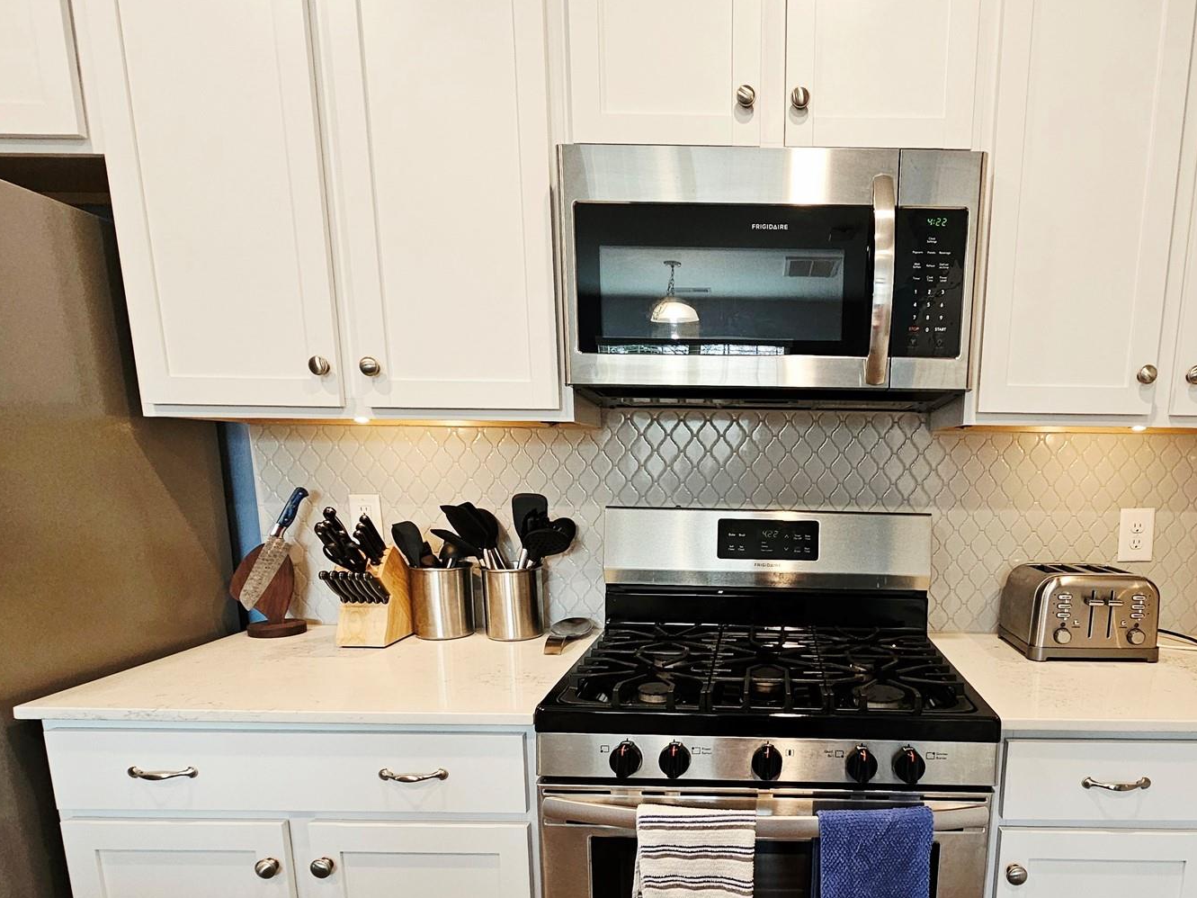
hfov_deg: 79.8
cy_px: 599
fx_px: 692
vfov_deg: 64.2
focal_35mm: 20
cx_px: 768
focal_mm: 2.2
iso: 250
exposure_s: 1/60.2
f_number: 2.2
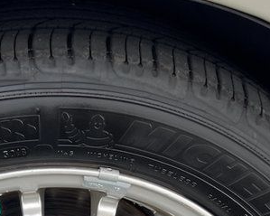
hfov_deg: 21.7
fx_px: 695
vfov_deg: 16.9
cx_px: 54
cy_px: 258
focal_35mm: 87
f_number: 1.5
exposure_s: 1/271
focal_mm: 5.7
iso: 40
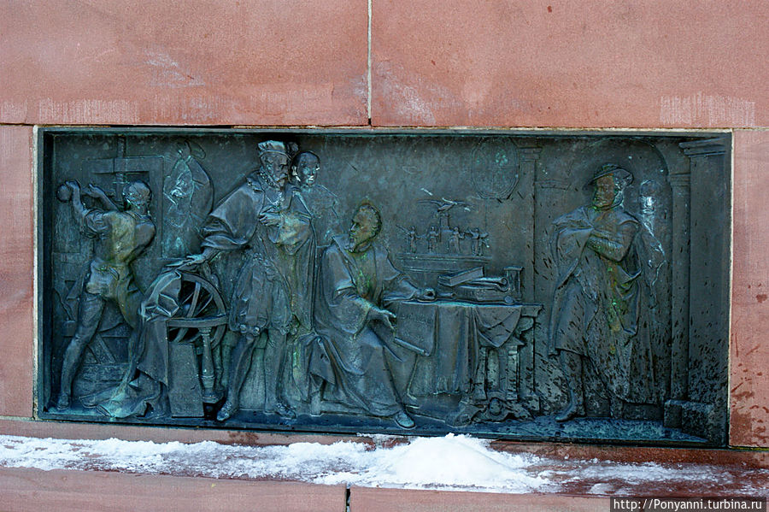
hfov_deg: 19.5
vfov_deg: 13.0
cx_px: 384
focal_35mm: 105
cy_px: 256
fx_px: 2242
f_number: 2.8
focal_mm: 70
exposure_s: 1/200
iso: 400
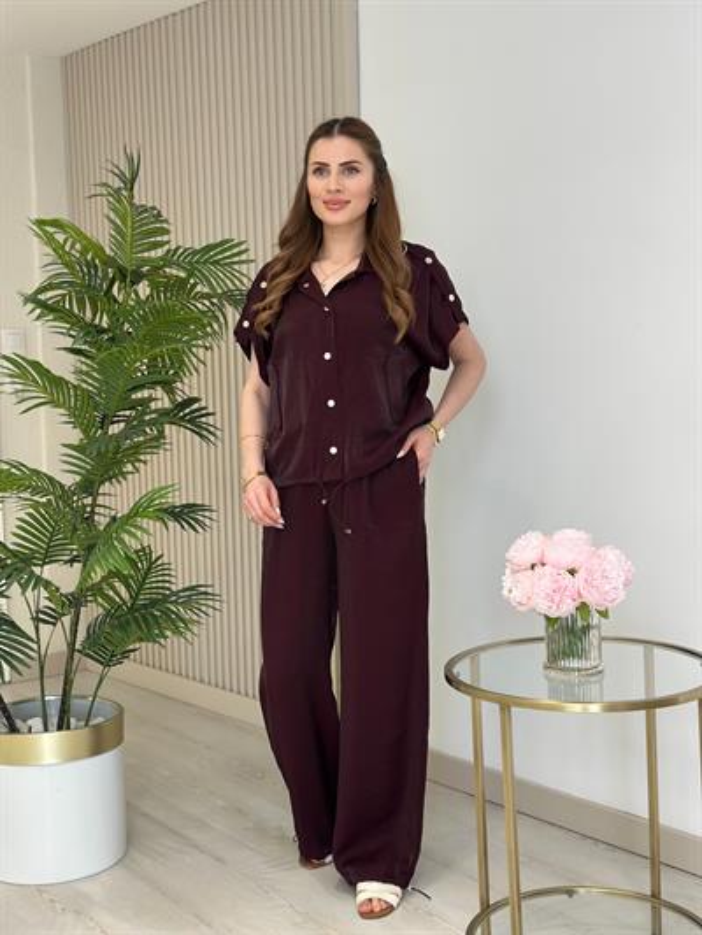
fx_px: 1297
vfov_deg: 39.6
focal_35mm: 48
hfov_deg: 30.3
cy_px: 468
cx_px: 351
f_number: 1.78
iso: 80
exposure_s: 1/239
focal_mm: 6.86
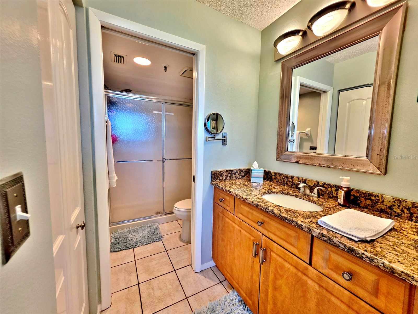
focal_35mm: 13
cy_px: 157
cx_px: 209
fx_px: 157
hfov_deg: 106.2
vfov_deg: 89.9
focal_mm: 2.2
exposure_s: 1/120
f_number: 1.9
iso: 125
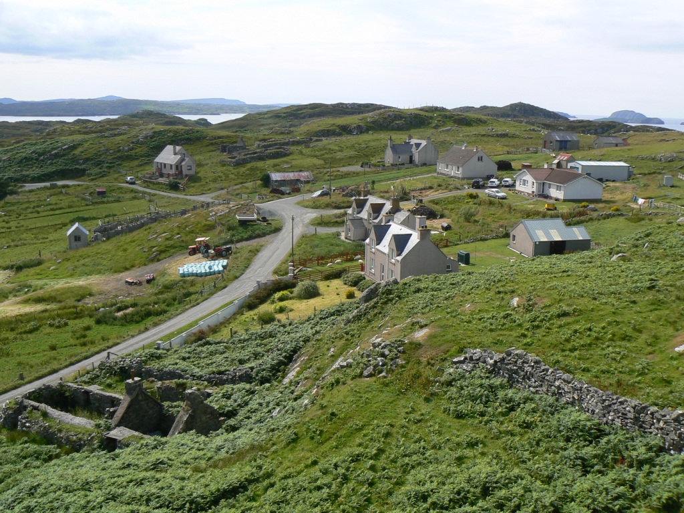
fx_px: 711
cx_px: 342
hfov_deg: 51.4
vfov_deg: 39.7
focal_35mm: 36
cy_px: 256
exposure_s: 1/400
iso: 80
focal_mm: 6
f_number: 5.6
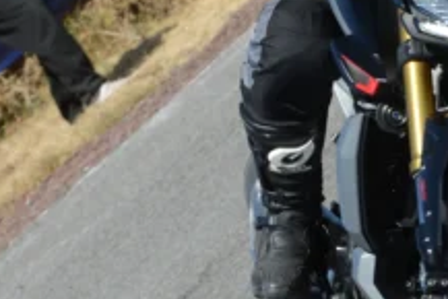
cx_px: 320
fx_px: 8517
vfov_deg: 2.0
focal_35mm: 684
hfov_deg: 3.0
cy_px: 145
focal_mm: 145
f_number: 13
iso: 200
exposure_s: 1/250
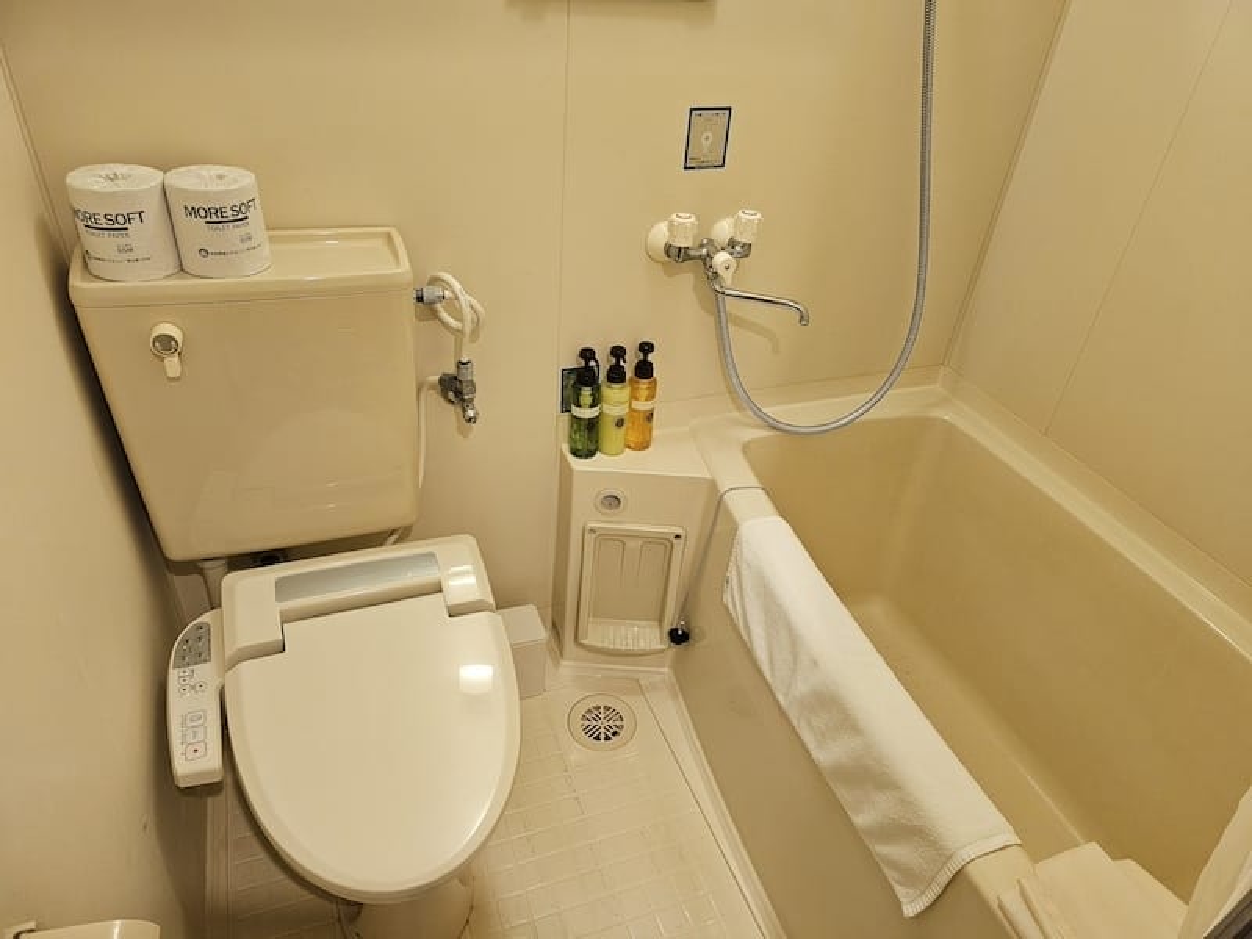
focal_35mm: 23
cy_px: 470
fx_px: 832
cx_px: 626
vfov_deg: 58.9
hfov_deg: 73.9
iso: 640
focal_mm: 6.3
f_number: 1.7
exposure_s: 1/100
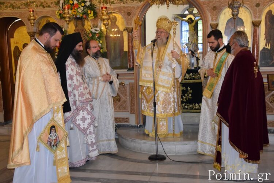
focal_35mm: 45
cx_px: 137
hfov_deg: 43.6
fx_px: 342
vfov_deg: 29.9
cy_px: 92
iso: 3200
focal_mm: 30
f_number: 4.2
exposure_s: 1/60
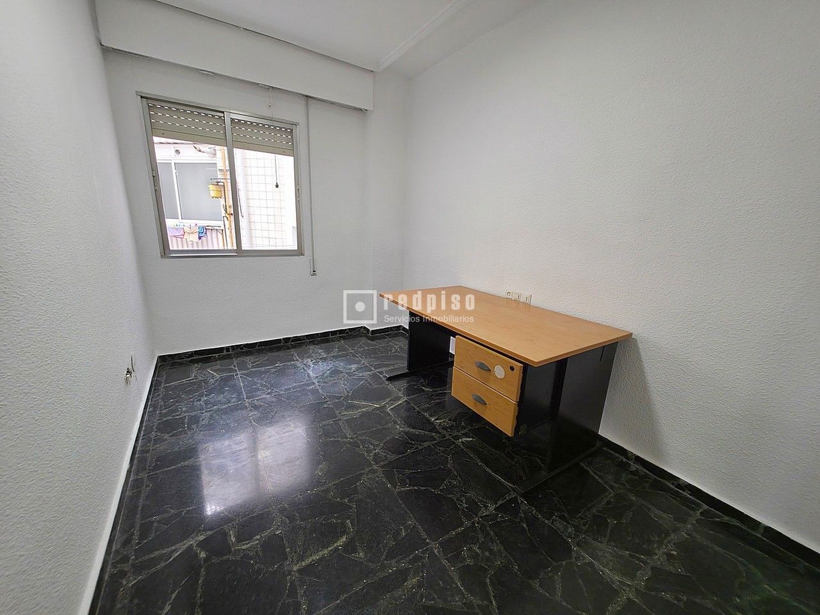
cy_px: 308
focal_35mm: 13
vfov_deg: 89.9
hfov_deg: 106.2
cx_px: 410
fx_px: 308
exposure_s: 1/50
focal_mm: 2.2
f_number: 1.9
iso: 80
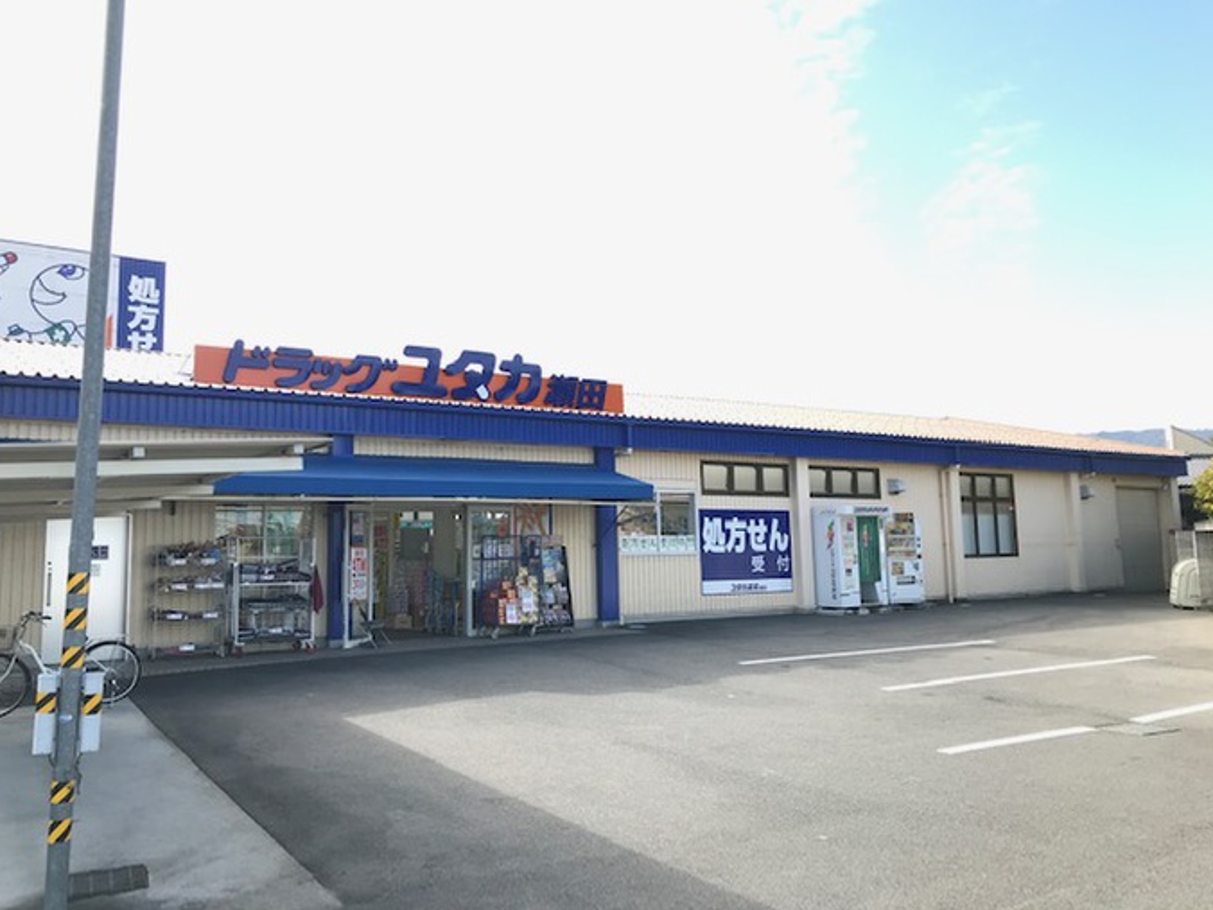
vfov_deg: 48.2
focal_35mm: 29
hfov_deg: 61.6
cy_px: 442
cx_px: 589
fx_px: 1016
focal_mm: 3.99
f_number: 1.8
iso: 20
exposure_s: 1/694
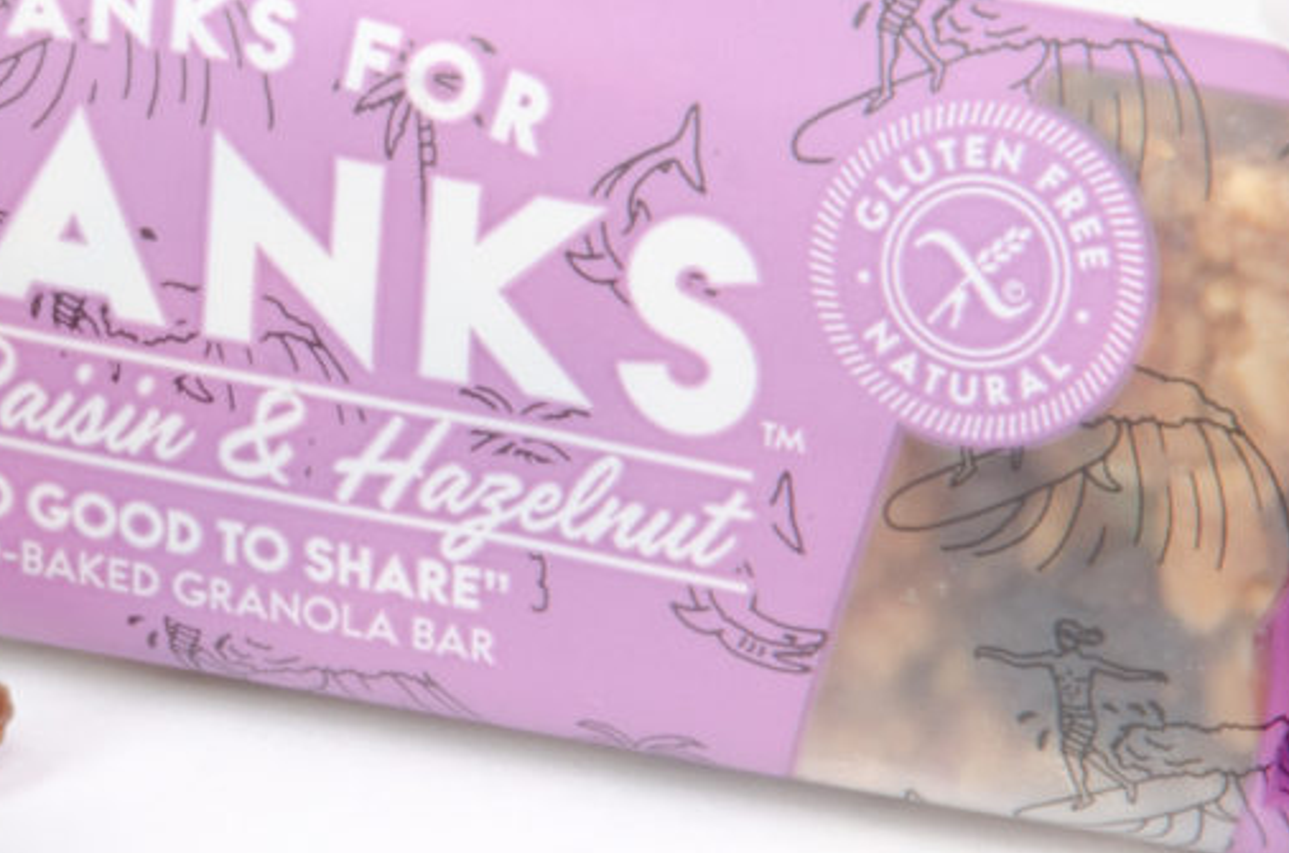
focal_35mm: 313
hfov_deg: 6.6
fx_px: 11179
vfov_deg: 4.4
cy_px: 395
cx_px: 23
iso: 100
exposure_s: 1/125
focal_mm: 55
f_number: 16
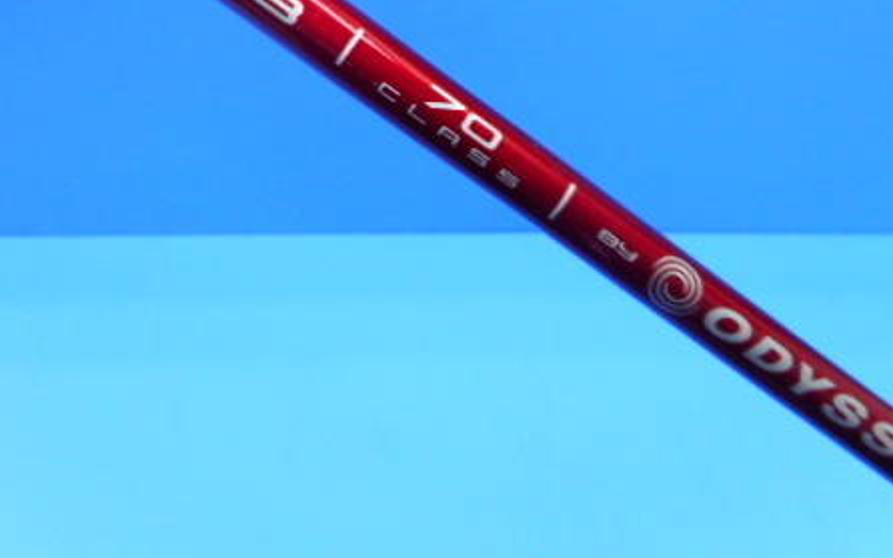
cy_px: 96
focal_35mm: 38
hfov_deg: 51.4
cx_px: 400
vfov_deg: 32.5
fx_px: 925
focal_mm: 4.5
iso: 220
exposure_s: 1/30
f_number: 3.7
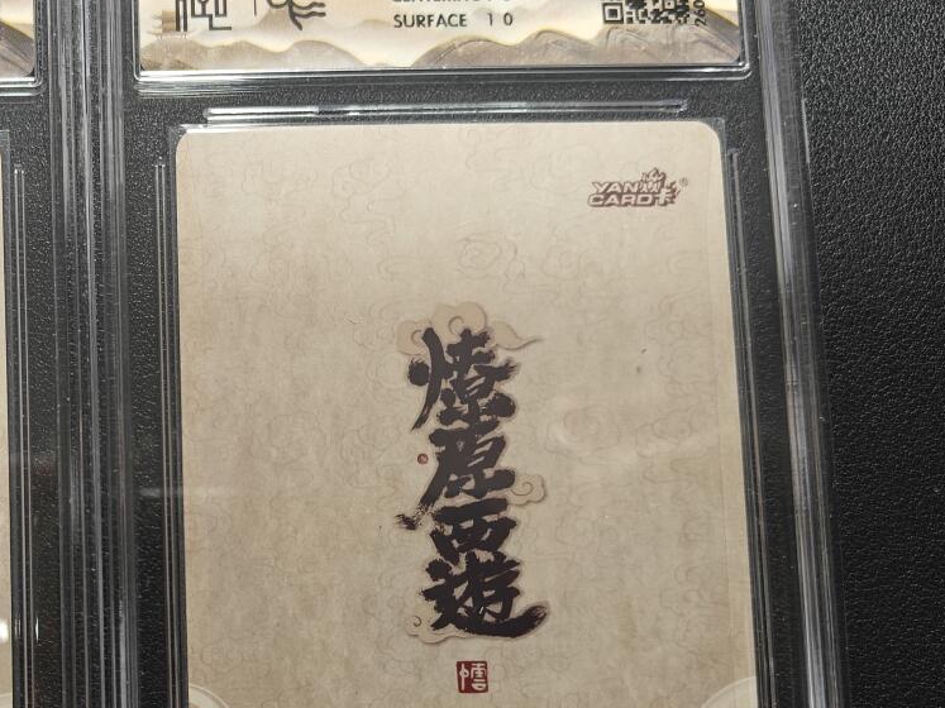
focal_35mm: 45
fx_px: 1228
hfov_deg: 39.8
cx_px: 147
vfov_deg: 32.0
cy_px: 451
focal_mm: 5.59
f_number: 1.8
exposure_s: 1/50
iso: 250
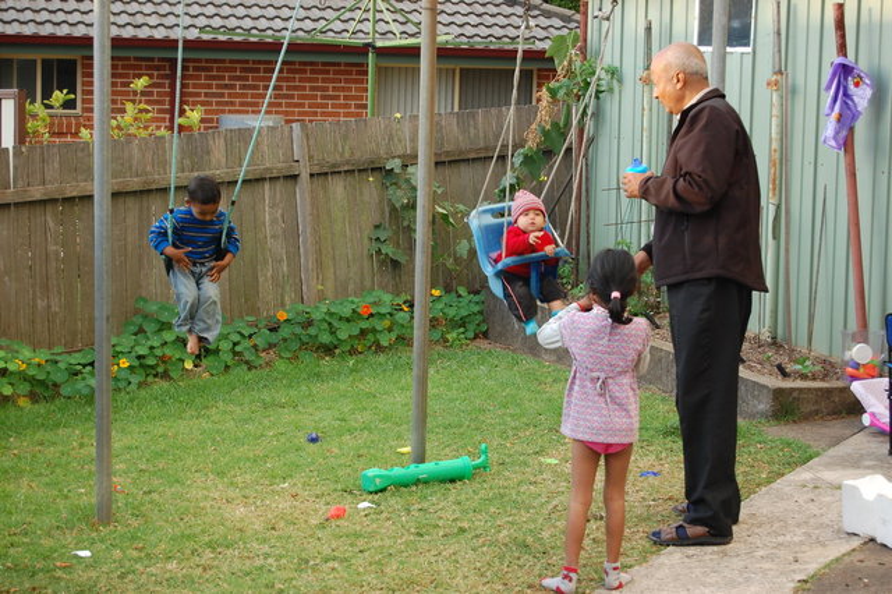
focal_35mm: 82
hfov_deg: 24.6
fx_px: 2043
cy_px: 297
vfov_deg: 16.5
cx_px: 446
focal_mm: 55
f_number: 5.6
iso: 400
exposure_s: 1/100
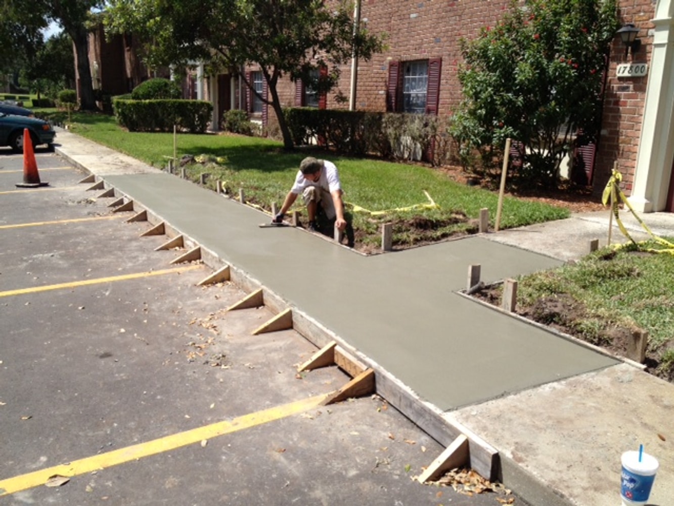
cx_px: 337
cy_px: 253
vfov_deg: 40.7
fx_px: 682
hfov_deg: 52.6
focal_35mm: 35
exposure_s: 1/1577
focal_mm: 4.28
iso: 64
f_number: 2.4
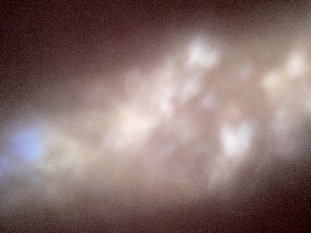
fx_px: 234
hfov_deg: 67.3
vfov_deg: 53.1
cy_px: 116
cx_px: 156
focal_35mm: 26
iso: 640
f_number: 1.8
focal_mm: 4.25
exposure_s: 1/30
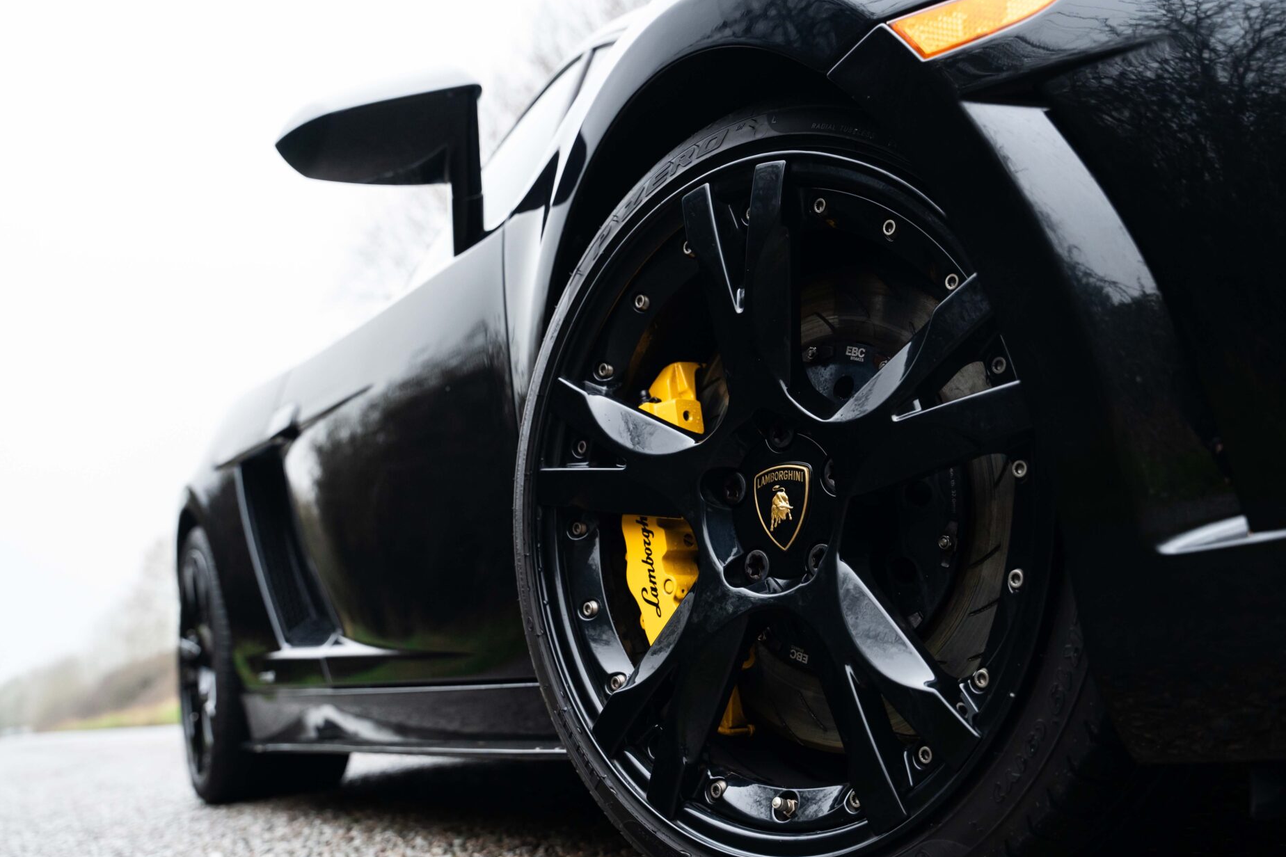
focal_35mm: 41
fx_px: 1464
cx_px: 656
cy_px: 425
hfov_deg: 47.4
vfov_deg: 32.6
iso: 1250
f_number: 4
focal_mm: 37
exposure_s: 1/400
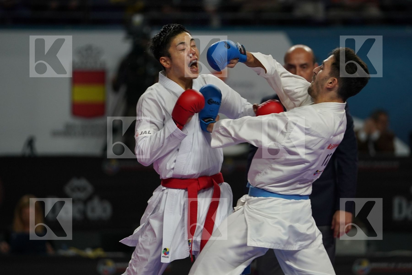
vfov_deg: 4.7
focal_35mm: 291
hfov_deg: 7.1
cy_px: 138
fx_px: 3330
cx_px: 206
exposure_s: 1/1000
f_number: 2.8
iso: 1000
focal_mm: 194
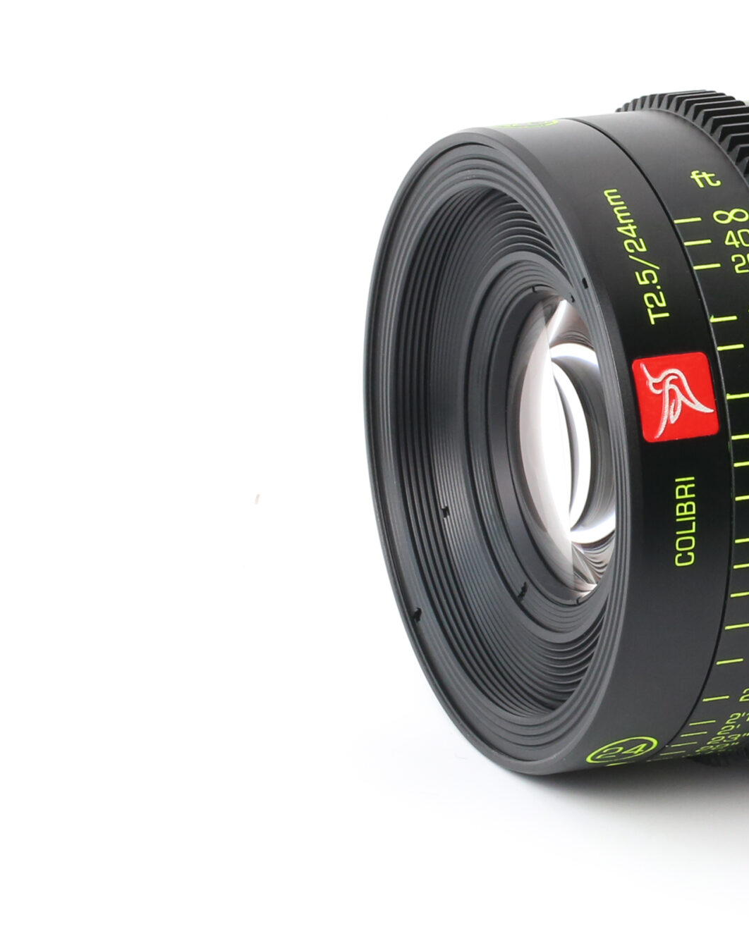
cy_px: 406
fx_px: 2106
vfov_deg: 25.0
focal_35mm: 76
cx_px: 758
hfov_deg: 19.5
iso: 80
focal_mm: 28
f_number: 6.7
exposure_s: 1/45
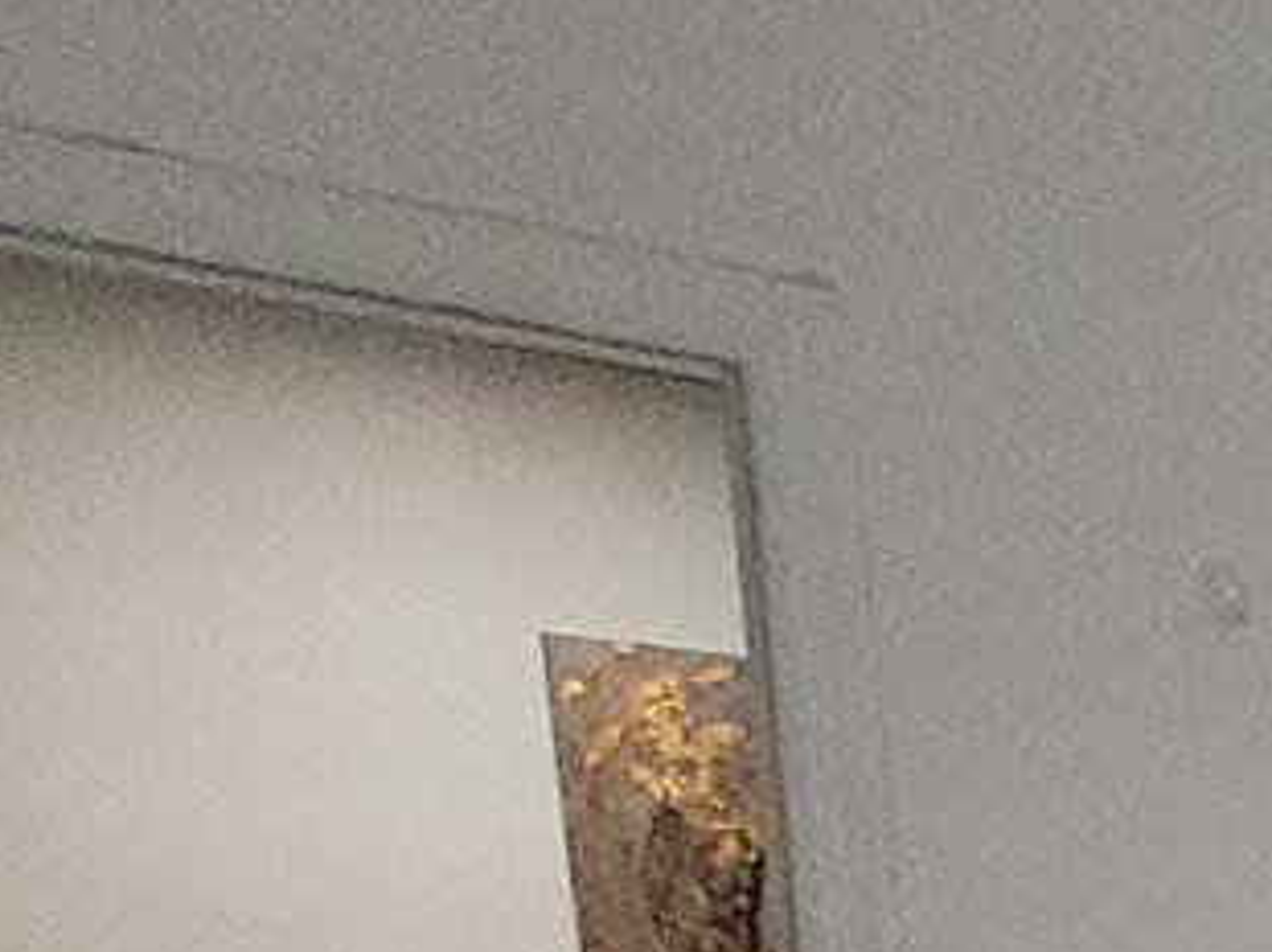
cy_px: 1994
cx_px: 3443
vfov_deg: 14.0
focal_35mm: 86
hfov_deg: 13.0
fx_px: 3158
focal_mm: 1.74
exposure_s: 1/60
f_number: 2.2
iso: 250
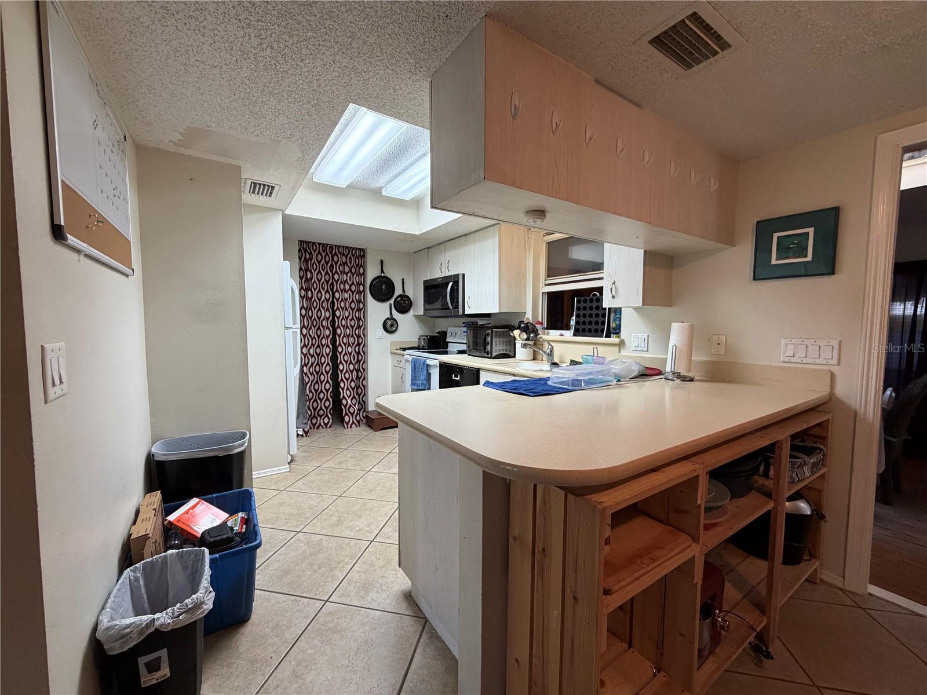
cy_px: 348
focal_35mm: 14
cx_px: 464
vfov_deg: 85.7
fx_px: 375
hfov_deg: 102.1
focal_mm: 2.22
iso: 320
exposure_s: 1/120
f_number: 2.2
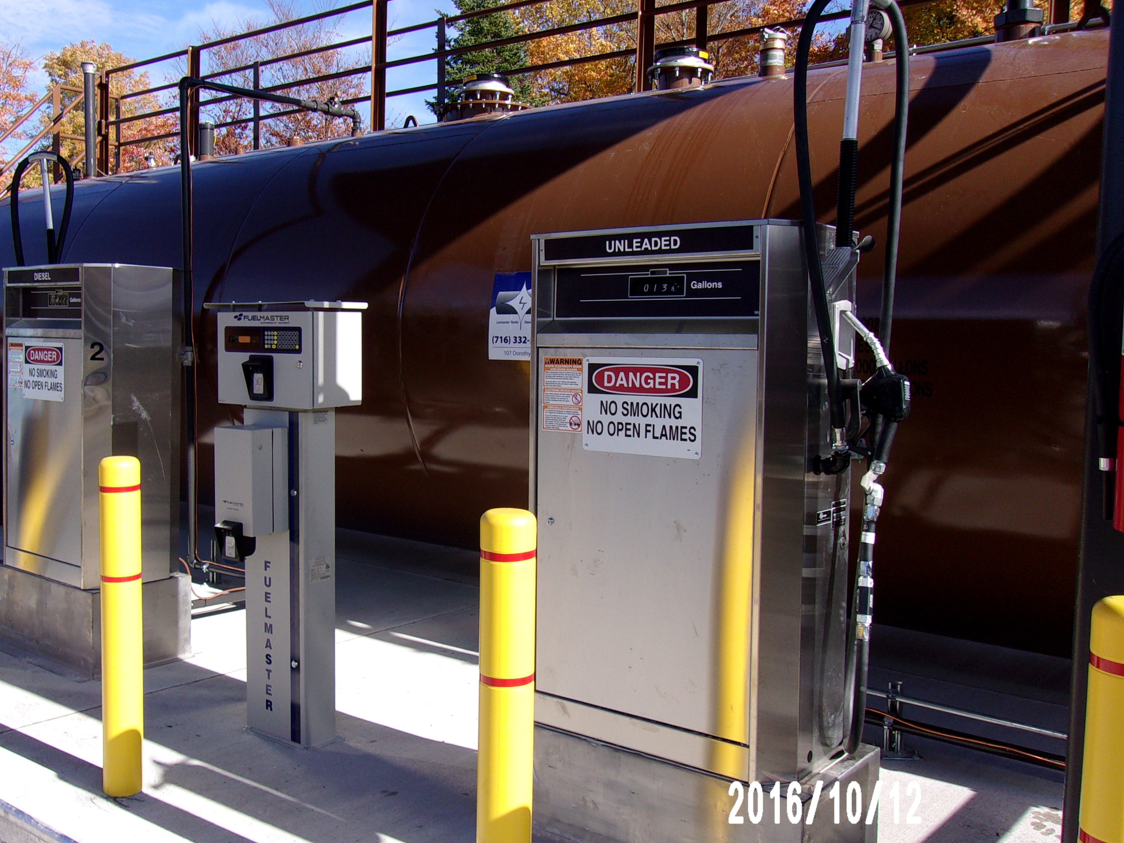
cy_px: 389
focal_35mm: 34
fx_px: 1104
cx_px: 423
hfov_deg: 53.4
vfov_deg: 41.8
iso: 80
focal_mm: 4.9
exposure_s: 1/60
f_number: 10.4
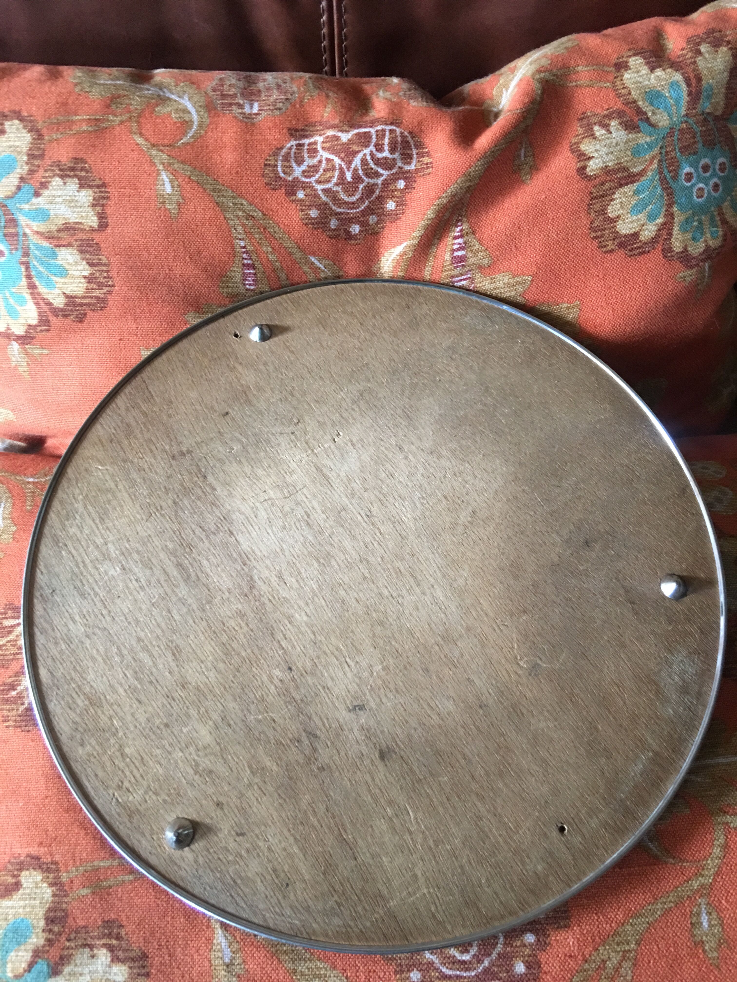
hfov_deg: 48.2
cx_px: 368
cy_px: 491
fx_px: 823
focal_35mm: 29
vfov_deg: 61.7
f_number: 2.2
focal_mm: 4.15
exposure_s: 1/8
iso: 100
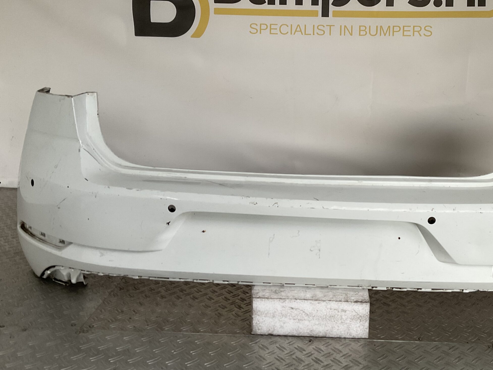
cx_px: 319
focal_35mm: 38
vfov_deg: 37.6
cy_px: 149
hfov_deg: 48.3
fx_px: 541
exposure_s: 1/100
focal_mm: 3
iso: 50
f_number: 1.8
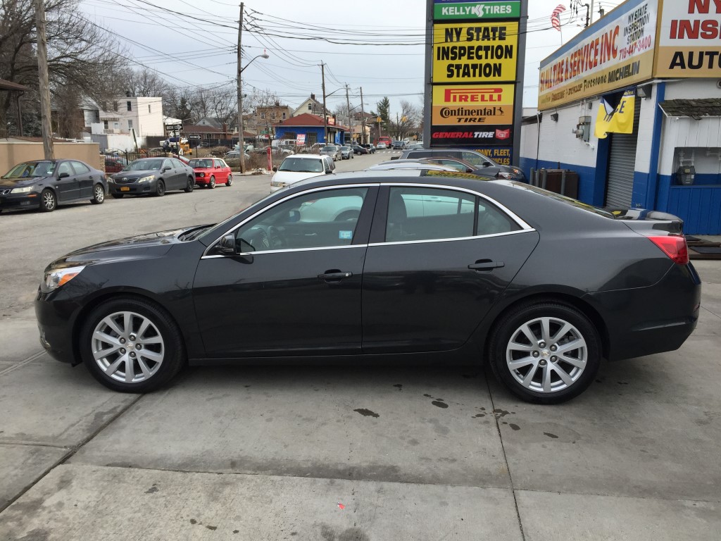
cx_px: 360
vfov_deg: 48.2
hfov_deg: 61.7
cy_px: 270
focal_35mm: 29
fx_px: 604
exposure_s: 1/1163
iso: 32
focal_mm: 4.15
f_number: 2.2
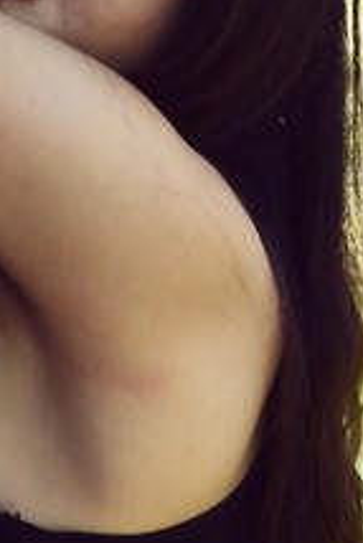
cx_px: -18
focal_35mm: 105
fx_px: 1585
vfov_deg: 19.4
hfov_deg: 12.9
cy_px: 355
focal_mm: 20
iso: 800
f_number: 7.1
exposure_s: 1/200
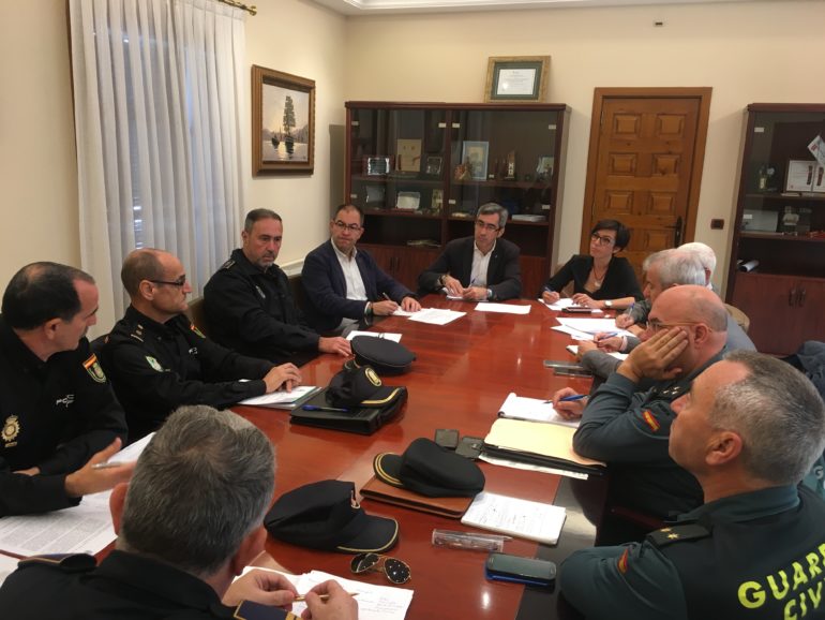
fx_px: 691
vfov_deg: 48.3
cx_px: 412
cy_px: 310
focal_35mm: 29
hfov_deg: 61.6
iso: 100
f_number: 2.2
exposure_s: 1/33
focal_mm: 4.15
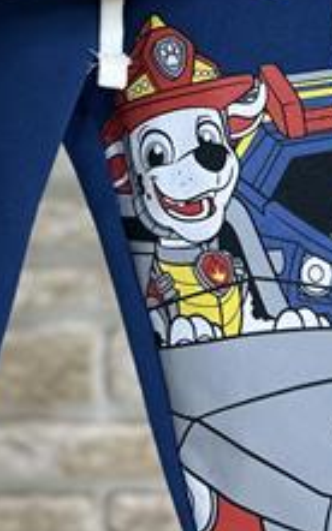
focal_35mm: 92
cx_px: 164
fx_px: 1333
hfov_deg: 14.2
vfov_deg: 20.3
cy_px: -187
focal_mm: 6.86
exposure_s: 1/100
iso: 80
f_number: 1.78
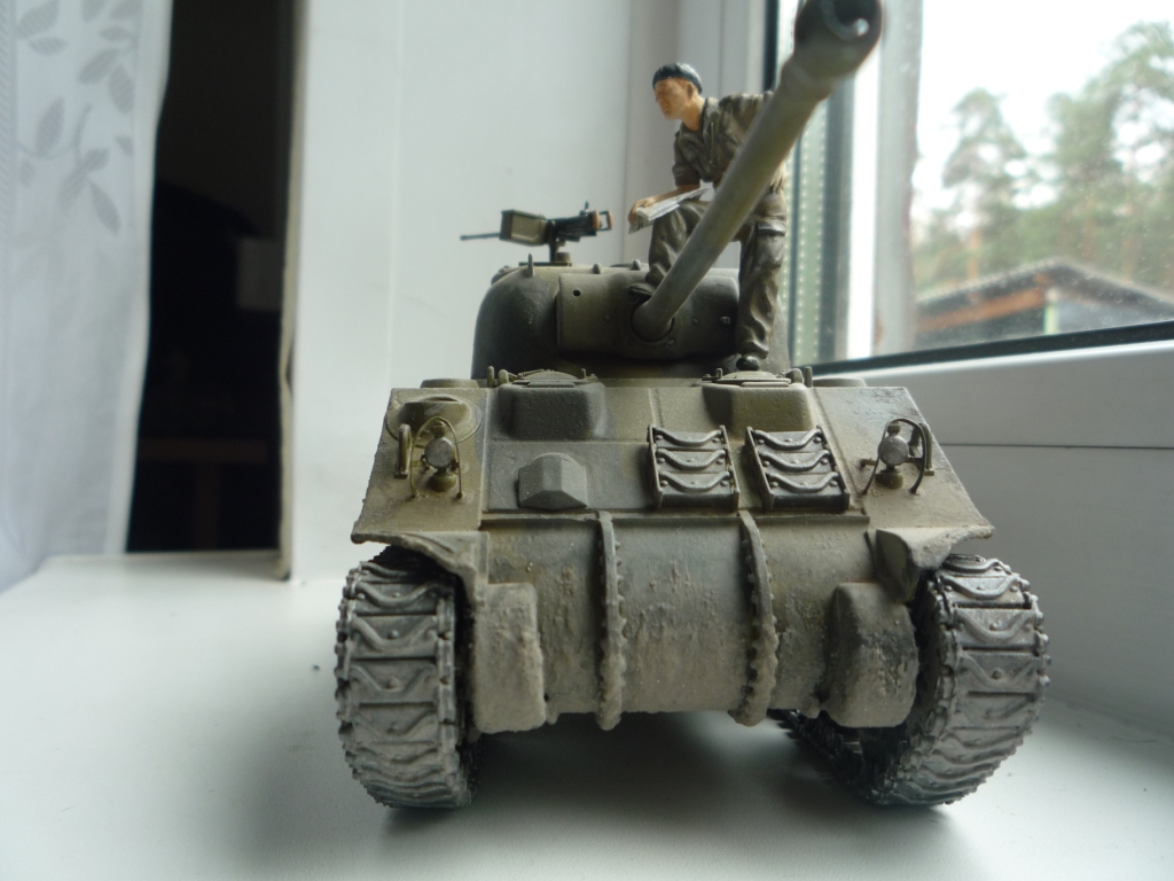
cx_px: 587
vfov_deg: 46.8
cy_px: 440
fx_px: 1017
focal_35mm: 30
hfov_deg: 60.0
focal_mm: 5.2
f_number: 3.3
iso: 100
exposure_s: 1/50
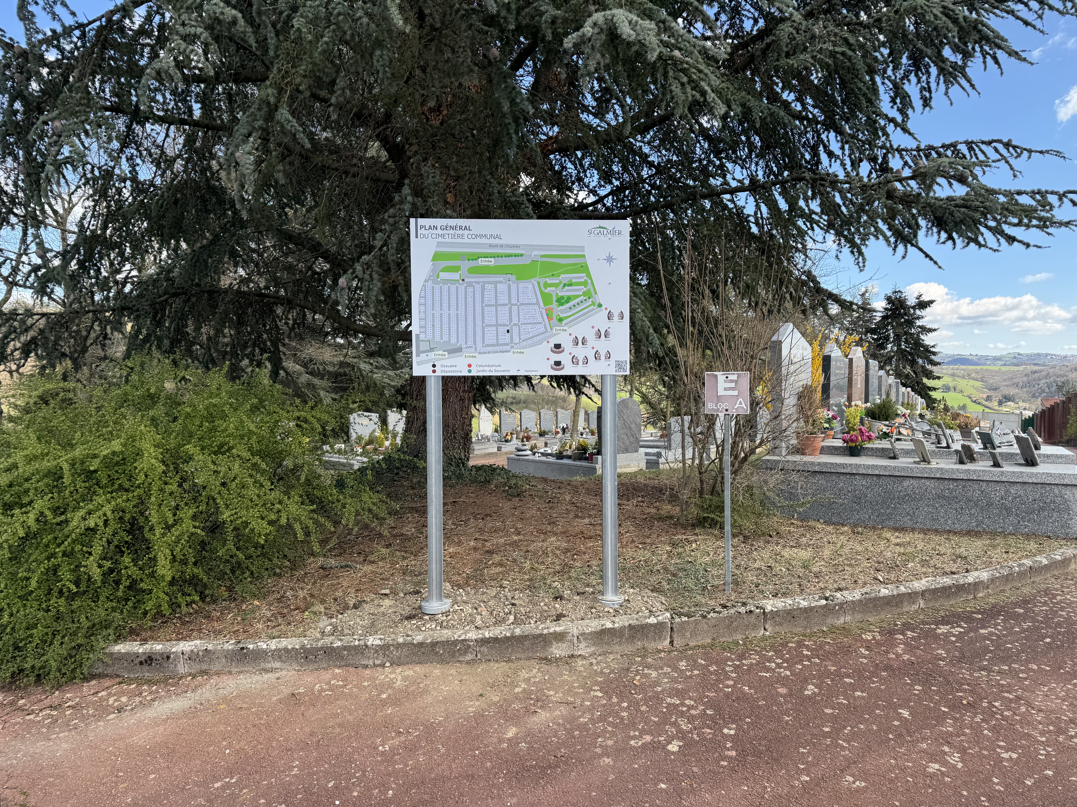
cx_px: 538
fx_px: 747
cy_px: 404
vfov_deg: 56.8
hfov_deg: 71.6
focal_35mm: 24
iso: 80
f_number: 1.78
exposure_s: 1/952
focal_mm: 6.76
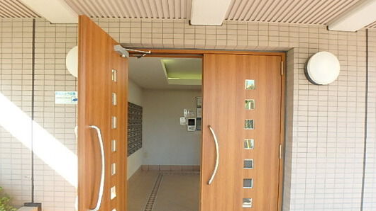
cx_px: 188
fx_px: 229
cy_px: 130
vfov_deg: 49.1
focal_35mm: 23
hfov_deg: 78.7
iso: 200
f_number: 3.5
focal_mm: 3.7
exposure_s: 1/60
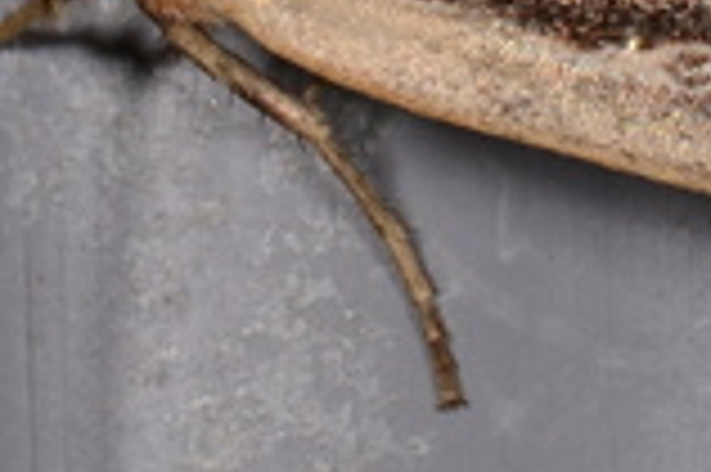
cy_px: 67
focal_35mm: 640
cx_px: 315
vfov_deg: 2.1
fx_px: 12617
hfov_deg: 3.2
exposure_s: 1/60
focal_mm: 85
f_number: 25
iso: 100
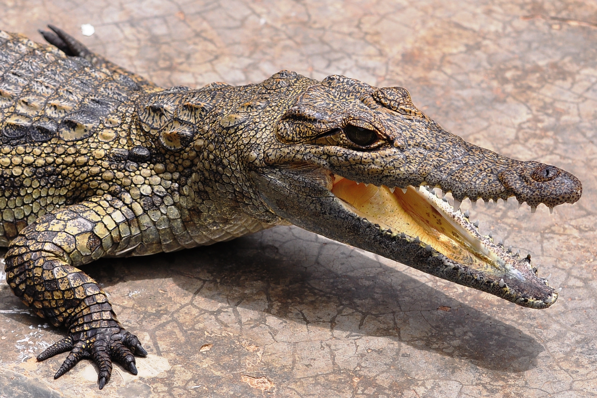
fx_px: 2289
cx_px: 298
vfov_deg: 9.9
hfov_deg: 14.9
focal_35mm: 138
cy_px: 199
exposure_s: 1/800
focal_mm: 92
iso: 200
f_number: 7.1
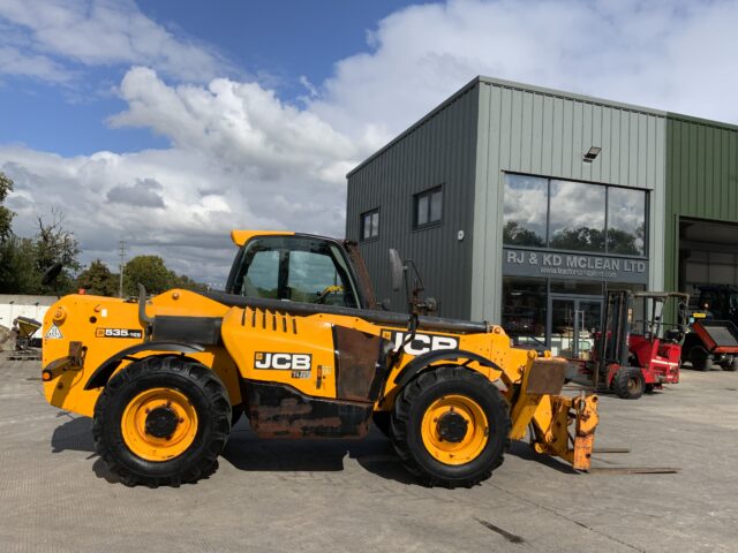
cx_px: 369
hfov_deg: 61.7
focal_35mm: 29
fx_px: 618
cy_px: 276
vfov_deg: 48.2
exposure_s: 1/3322
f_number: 1.8
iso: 20
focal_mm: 3
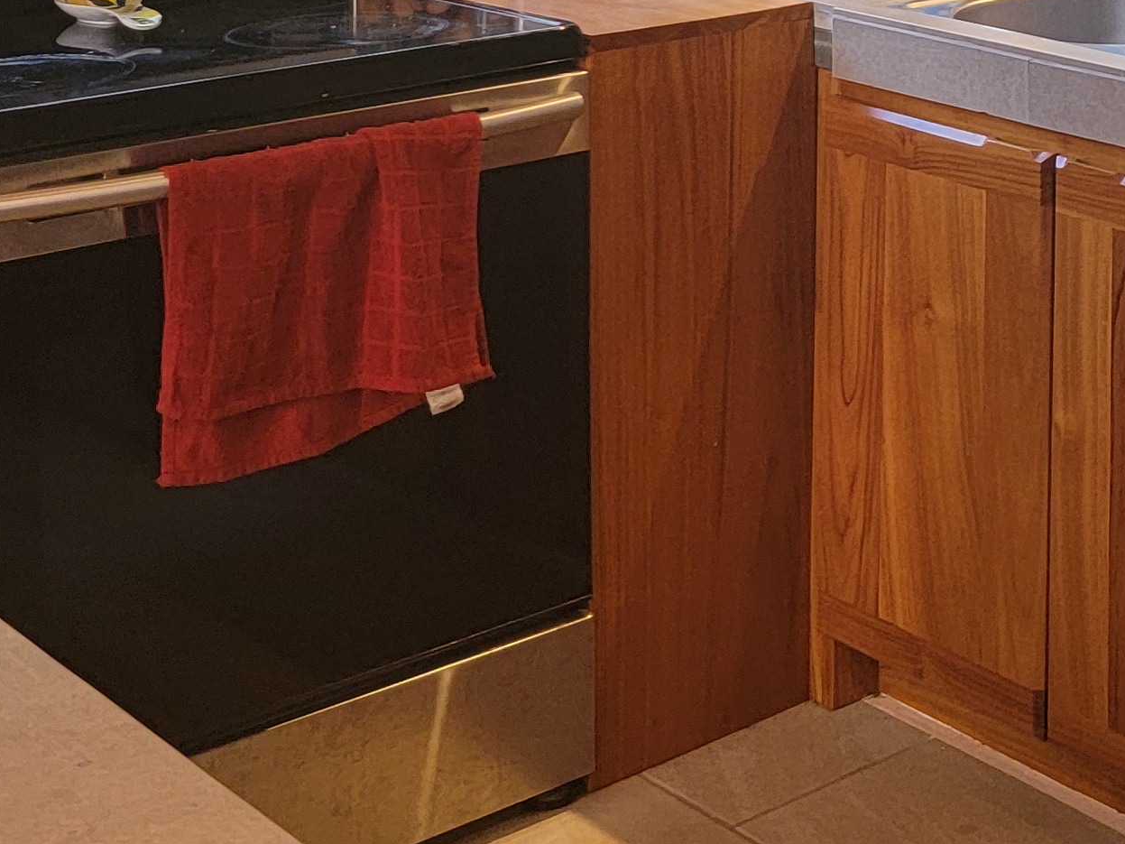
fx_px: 2502
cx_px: 1206
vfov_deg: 17.8
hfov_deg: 23.9
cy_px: -285
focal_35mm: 77
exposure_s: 1/60
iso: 200
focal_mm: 6.7
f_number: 1.8
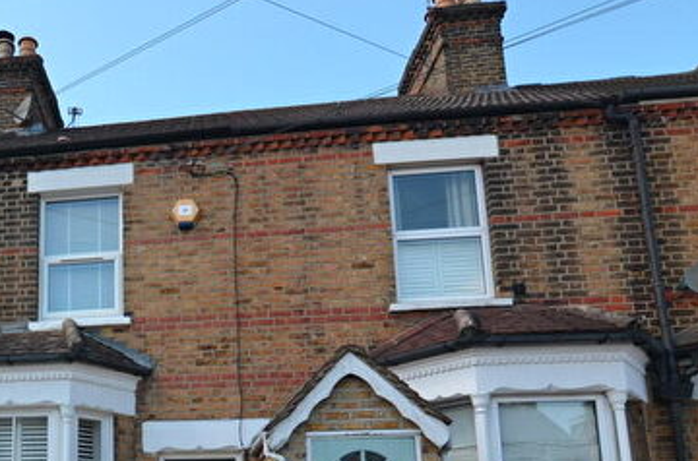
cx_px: 83
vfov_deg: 35.2
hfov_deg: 49.3
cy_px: 425
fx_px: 677
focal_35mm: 35
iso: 200
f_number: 8
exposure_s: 1/250
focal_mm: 12
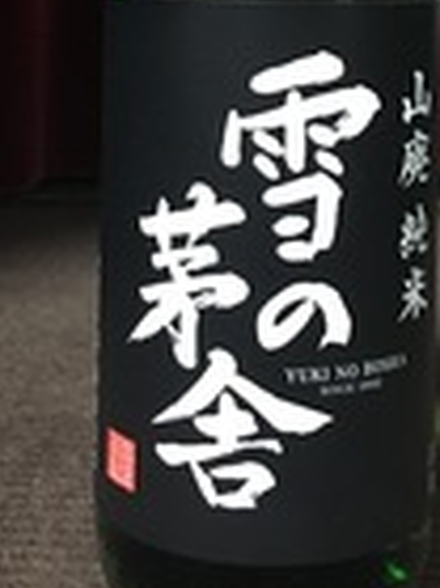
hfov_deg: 19.6
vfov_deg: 24.4
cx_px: 254
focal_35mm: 75
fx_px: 1273
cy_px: -42
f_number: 2.2
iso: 500
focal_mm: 4.15
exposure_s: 1/15
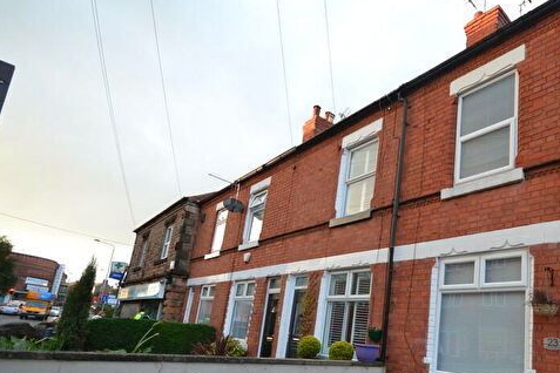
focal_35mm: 22
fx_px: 342
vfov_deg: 55.6
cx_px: 405
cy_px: 259
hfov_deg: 74.2
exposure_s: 1/125
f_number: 5.6
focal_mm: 10
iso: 400
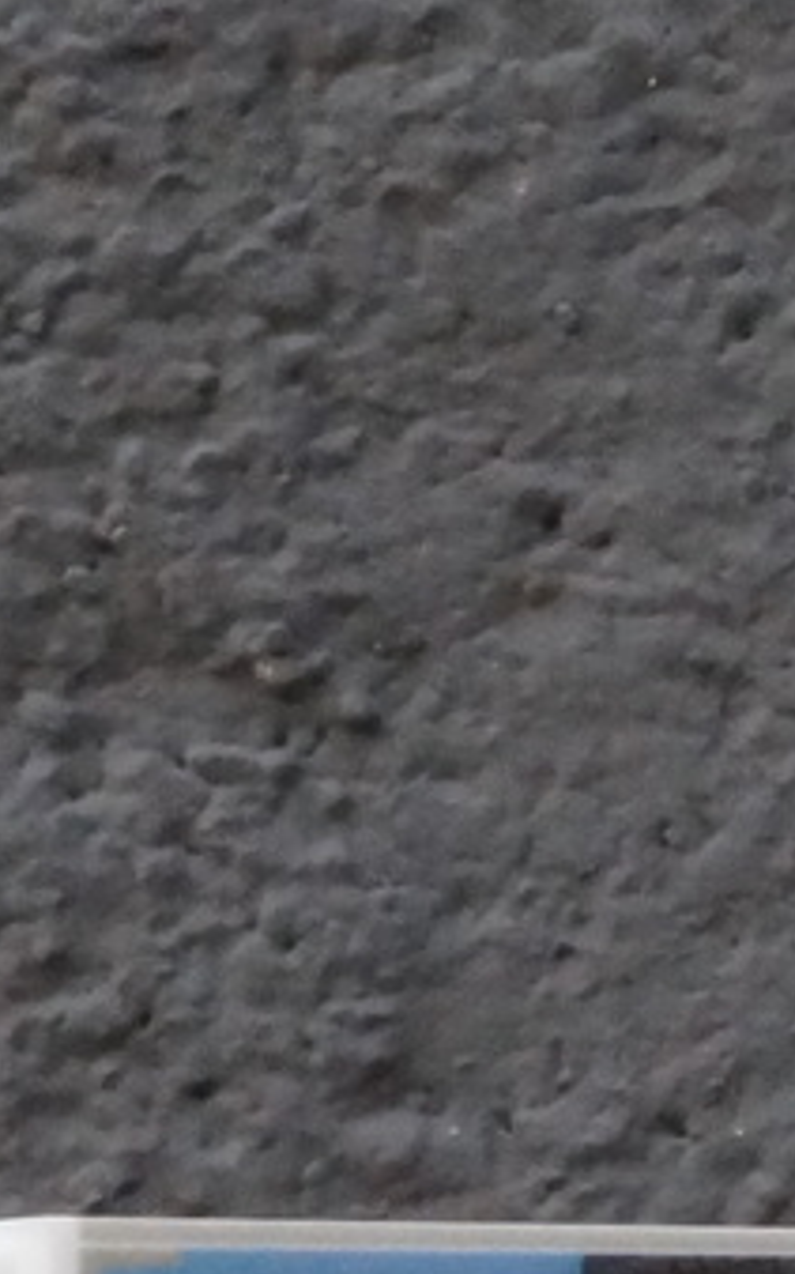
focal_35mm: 235
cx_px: 1368
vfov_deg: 8.8
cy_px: 1468
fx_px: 8153
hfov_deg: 5.5
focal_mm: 26
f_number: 20
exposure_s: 1/60
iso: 2000
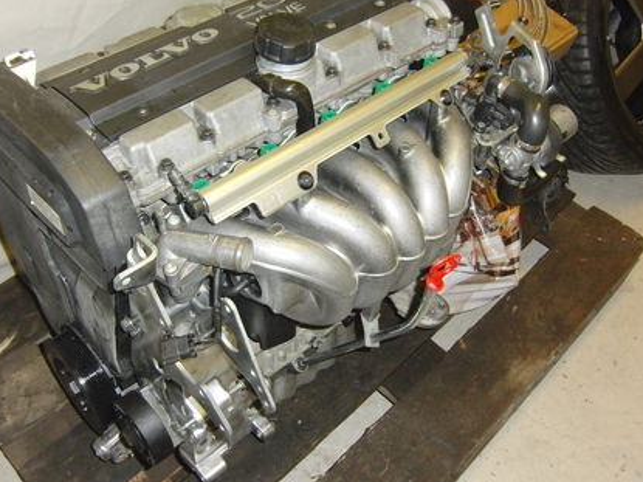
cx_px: 310
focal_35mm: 37
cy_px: 209
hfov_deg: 50.1
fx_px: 687
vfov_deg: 38.6
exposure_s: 1/60
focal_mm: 4.3
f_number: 3.2
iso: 320
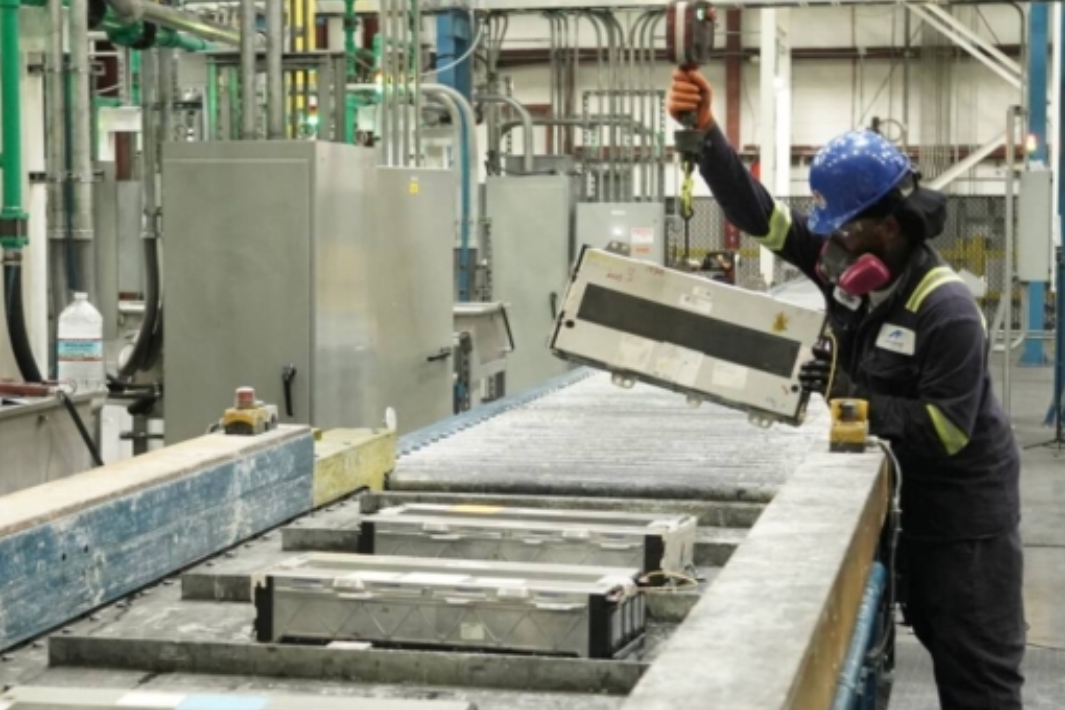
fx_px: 2130
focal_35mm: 72
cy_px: 383
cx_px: 449
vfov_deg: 18.9
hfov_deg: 28.0
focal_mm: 37
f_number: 4
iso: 5000
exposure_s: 1/80
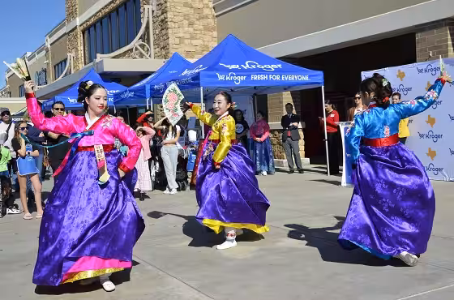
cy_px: 150
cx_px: 227
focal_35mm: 42
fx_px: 528
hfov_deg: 46.5
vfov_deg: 31.7
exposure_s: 1/500
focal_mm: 28
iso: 250
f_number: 11
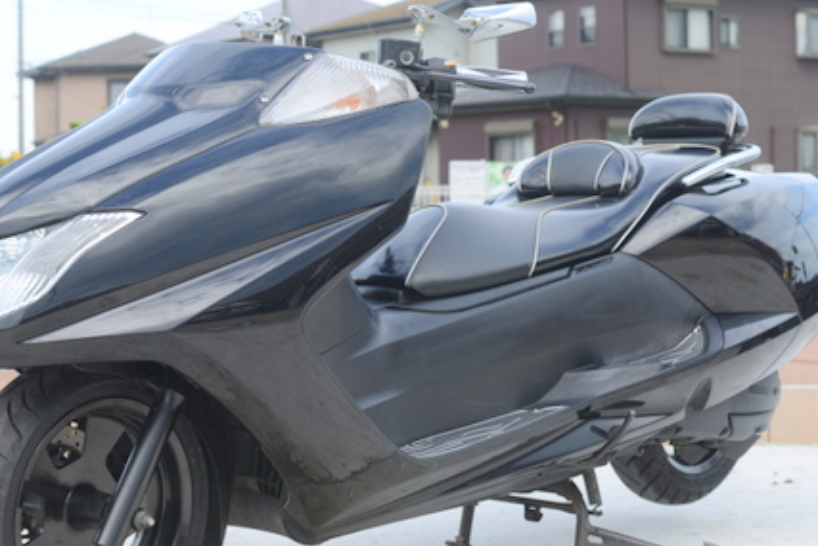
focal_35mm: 75
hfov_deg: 27.0
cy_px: 265
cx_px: 391
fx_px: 1705
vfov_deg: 18.2
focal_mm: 50
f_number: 6.3
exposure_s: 1/160
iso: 100
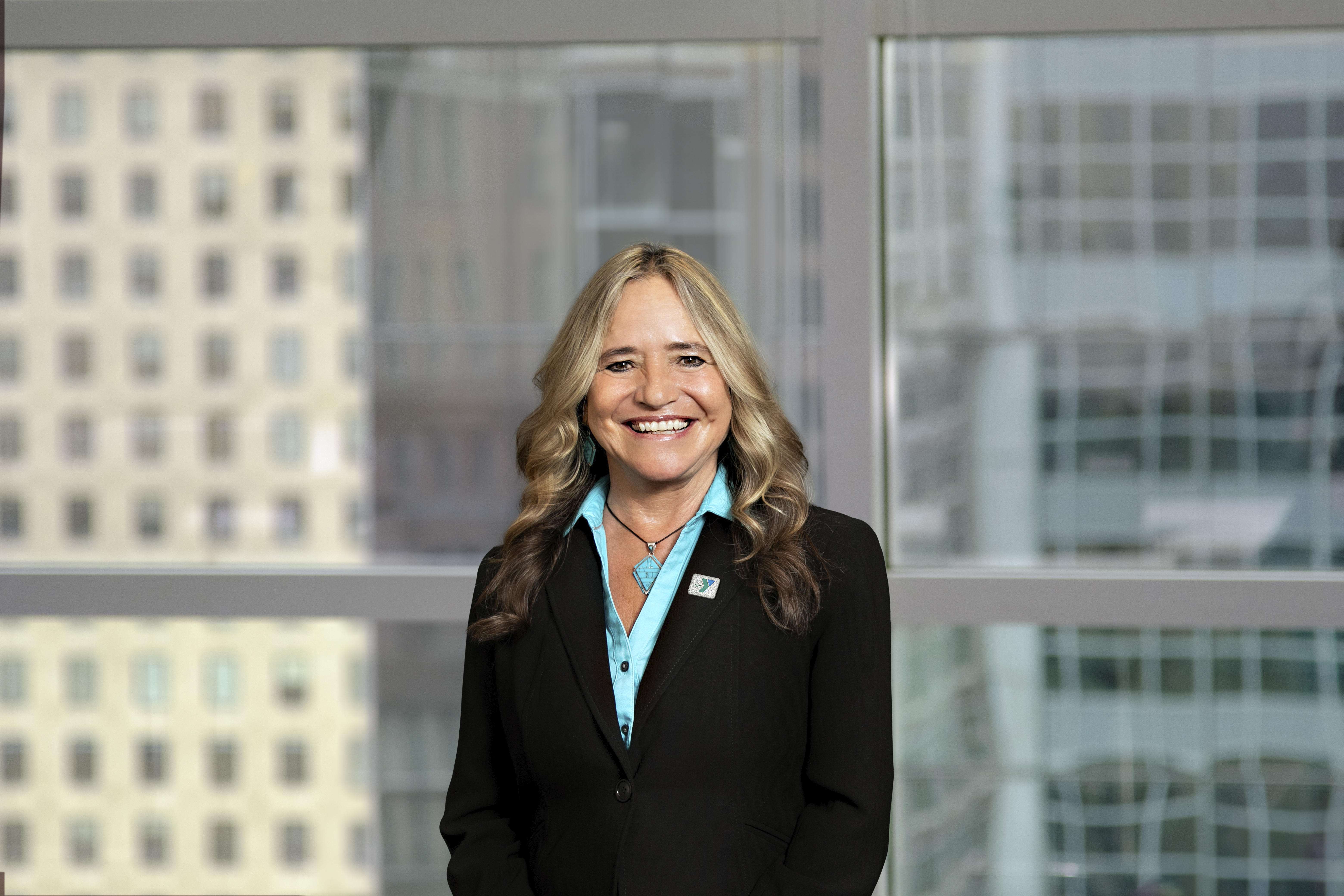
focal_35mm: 158
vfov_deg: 8.7
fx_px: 5898
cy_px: 448
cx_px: 672
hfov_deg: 13.0
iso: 1600
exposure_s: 1/120
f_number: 4
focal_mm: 105
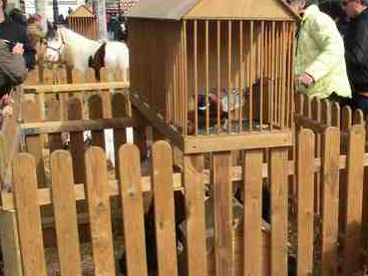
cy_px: 162
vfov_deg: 28.0
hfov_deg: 35.7
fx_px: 553
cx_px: 291
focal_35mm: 52
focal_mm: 4.24
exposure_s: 1/125
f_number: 7.9
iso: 80
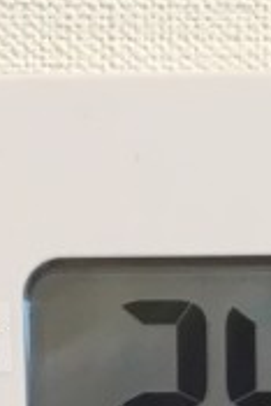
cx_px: 398
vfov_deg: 11.2
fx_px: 1983
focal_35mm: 176
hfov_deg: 7.7
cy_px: 594
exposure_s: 1/30
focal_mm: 4.15
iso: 64
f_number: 2.2
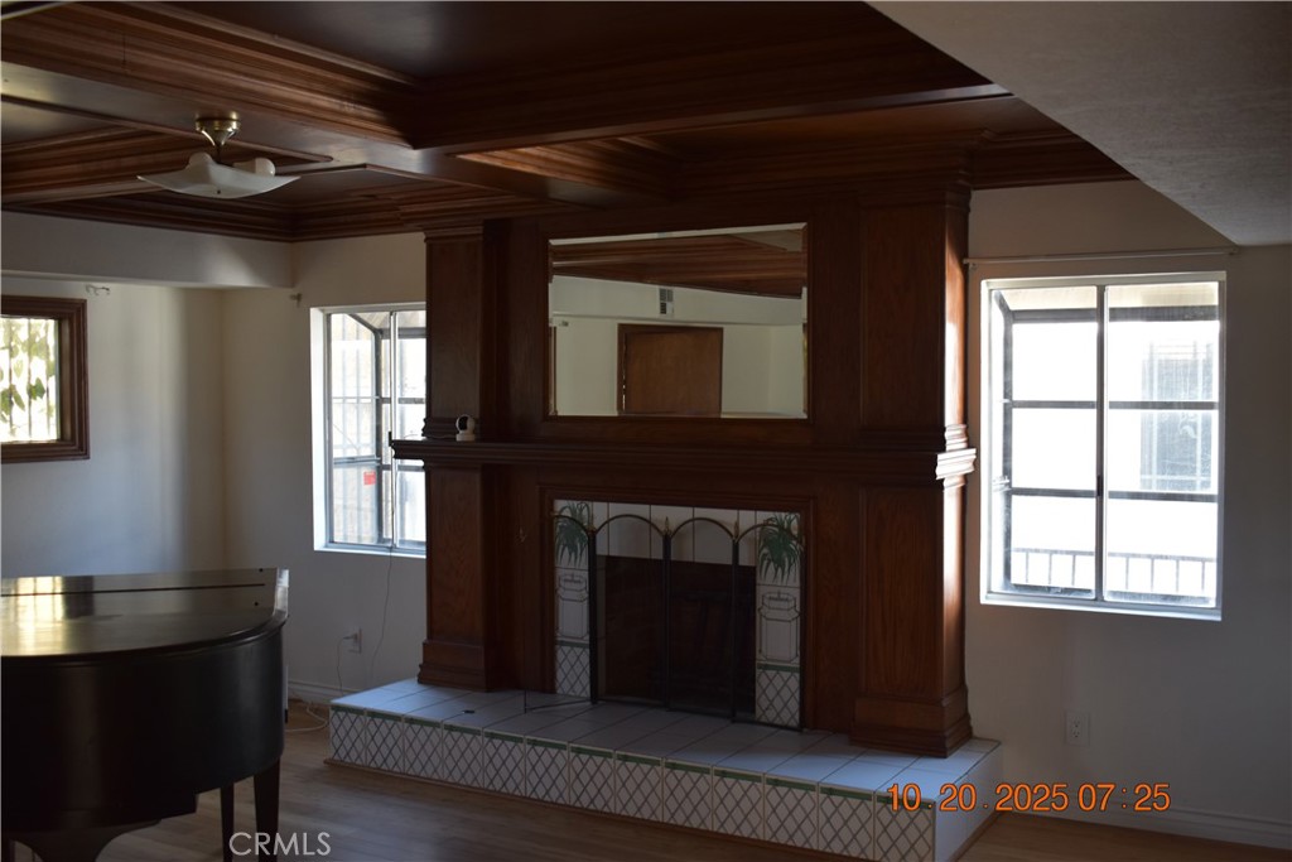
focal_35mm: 36
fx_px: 1292
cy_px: 431
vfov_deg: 36.9
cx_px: 646
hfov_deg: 53.1
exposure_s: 1/40
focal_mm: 24
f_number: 4
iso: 400
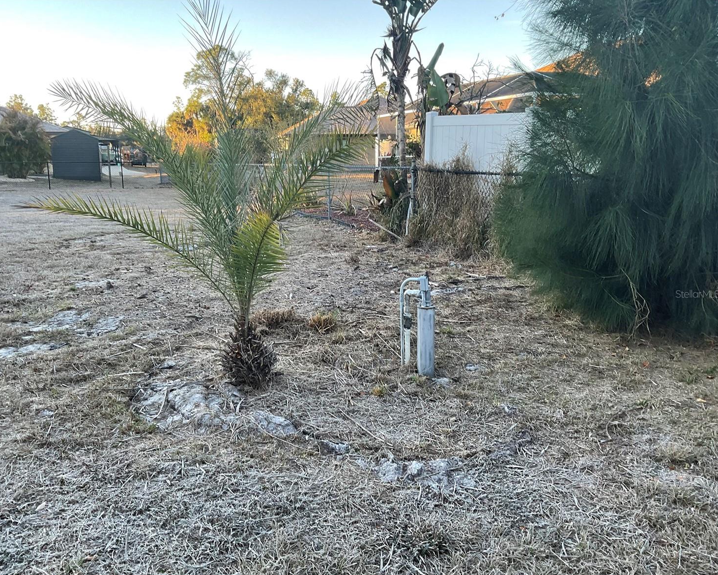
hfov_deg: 57.1
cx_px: 329
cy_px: 294
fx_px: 659
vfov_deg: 47.1
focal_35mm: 31
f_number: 1.8
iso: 25
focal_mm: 3
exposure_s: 1/122
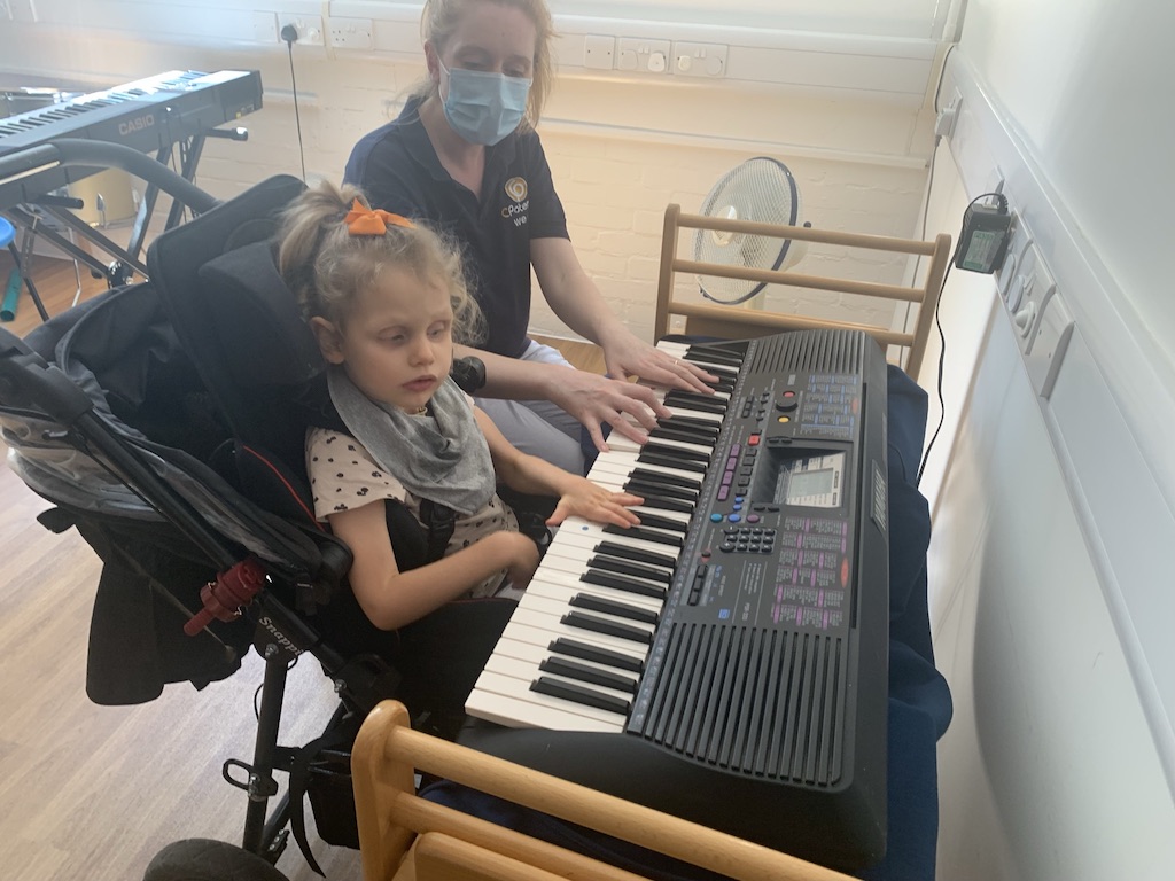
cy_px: 440
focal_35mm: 26
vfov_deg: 53.1
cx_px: 588
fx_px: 883
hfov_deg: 67.3
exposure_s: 1/83
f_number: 1.8
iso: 100
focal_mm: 4.25
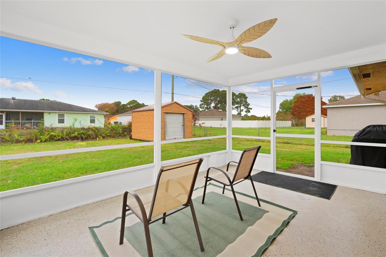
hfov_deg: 96.7
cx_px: 193
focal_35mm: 16
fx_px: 172
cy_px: 128
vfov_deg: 73.7
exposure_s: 1/25
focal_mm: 16
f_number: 9
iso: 640
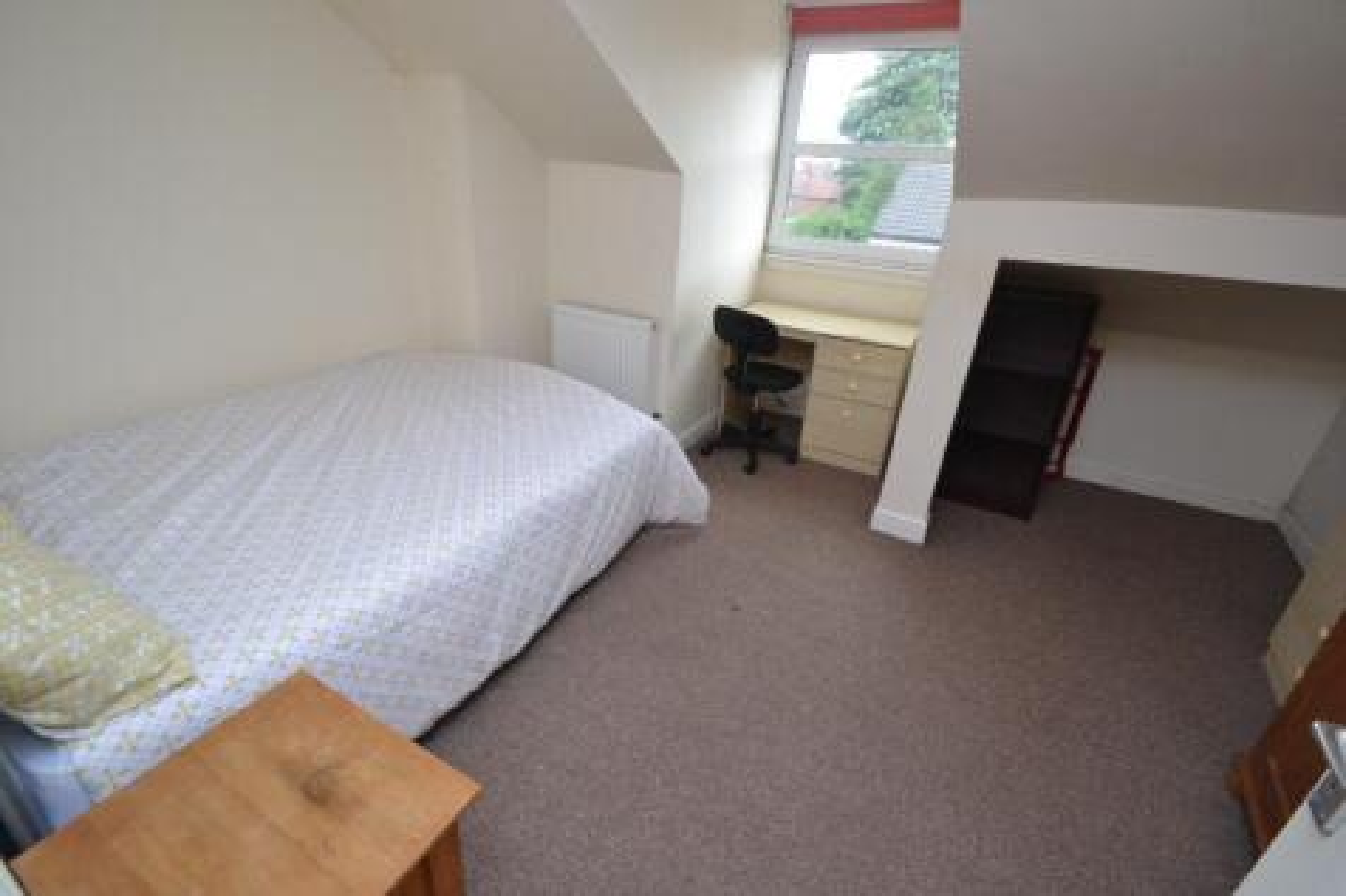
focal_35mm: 15
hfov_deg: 100.4
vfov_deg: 77.3
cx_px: 673
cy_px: 448
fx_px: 561
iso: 1600
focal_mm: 10
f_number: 8
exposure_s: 1/100
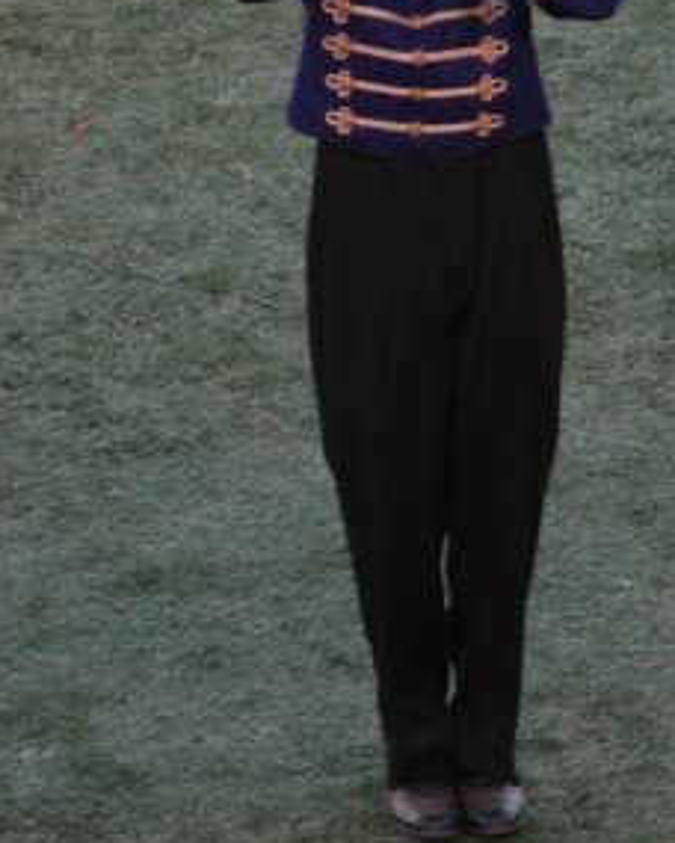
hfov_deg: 1.3
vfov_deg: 1.6
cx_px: 514
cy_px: 65
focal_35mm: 1184
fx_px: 29567
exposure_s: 1/60
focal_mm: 400
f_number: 5.6
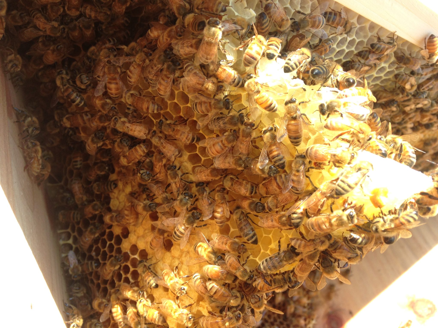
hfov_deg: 55.4
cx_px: 219
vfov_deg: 42.9
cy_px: 164
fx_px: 418
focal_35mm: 33
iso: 50
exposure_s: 1/231
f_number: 2.4
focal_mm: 4.12
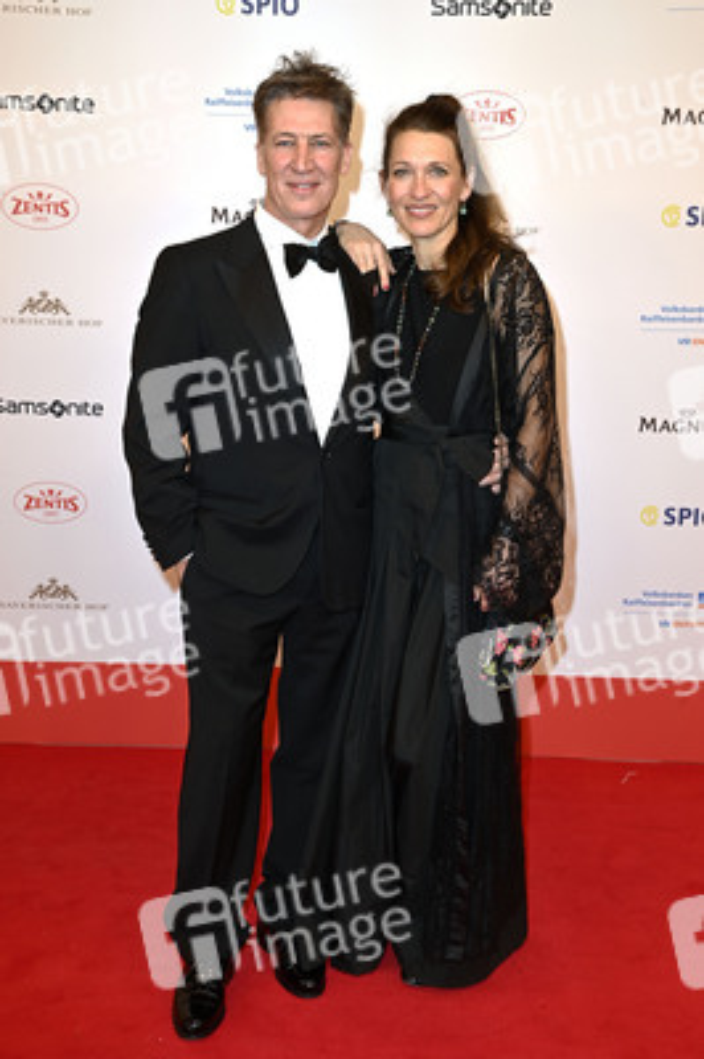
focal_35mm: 48
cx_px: 352
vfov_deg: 41.1
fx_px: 1410
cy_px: 530
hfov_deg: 28.0
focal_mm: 48
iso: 640
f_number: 7.1
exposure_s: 1/200
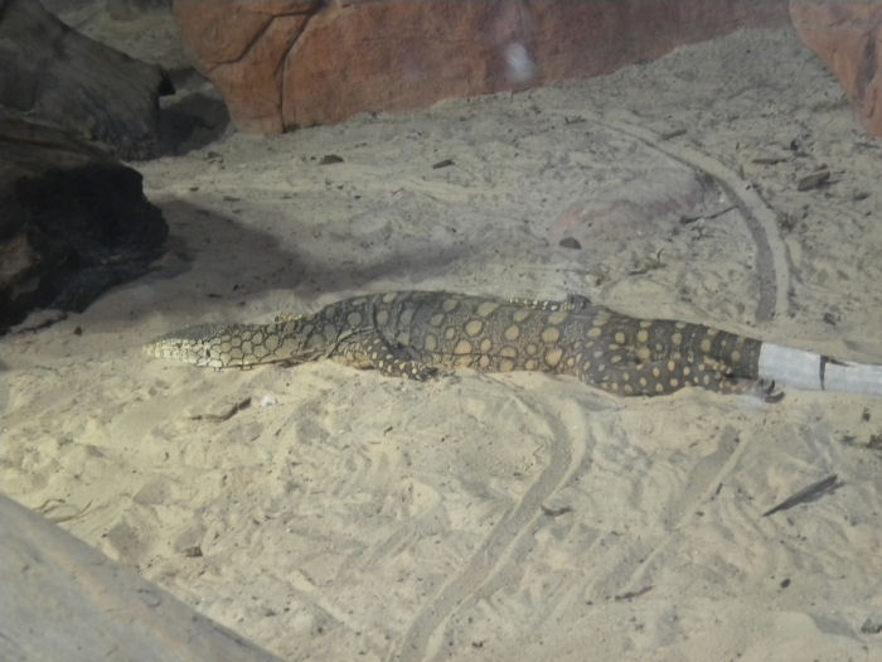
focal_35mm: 105
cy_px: 331
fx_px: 2675
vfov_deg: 14.1
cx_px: 441
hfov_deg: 18.7
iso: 400
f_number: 5.9
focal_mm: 18.9
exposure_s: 1/62.7
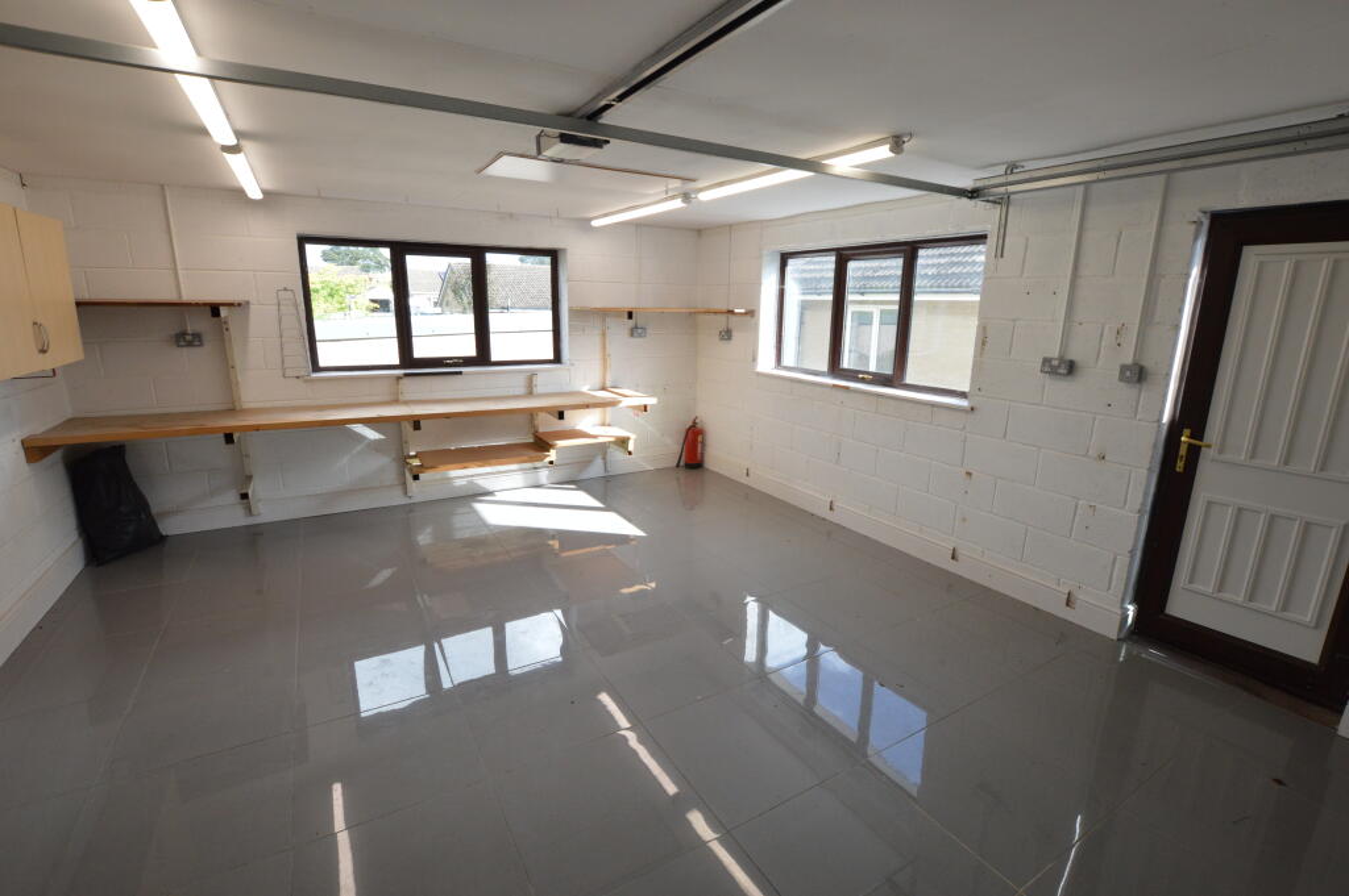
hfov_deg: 100.4
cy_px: 448
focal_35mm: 15
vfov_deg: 77.2
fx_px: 562
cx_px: 674
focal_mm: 10
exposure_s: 1/250
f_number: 8
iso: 800
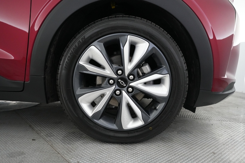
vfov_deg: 47.9
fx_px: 184
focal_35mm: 27
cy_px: 82
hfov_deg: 67.4
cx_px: 122
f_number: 2.8
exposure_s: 1/160
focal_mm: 27
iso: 4000
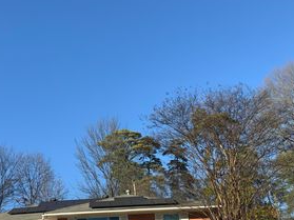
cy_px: 124
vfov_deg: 28.0
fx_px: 441
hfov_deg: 36.2
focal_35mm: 52
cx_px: 82
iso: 16
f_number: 1.8
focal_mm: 3
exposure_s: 1/1221
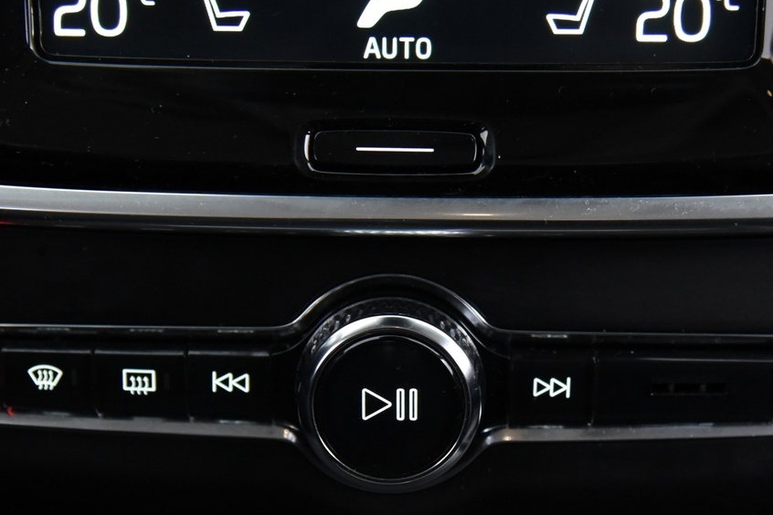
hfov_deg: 23.1
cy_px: 379
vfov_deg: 15.5
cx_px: 396
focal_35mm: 88
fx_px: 1889
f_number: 4
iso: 4000
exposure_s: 1/20
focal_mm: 46
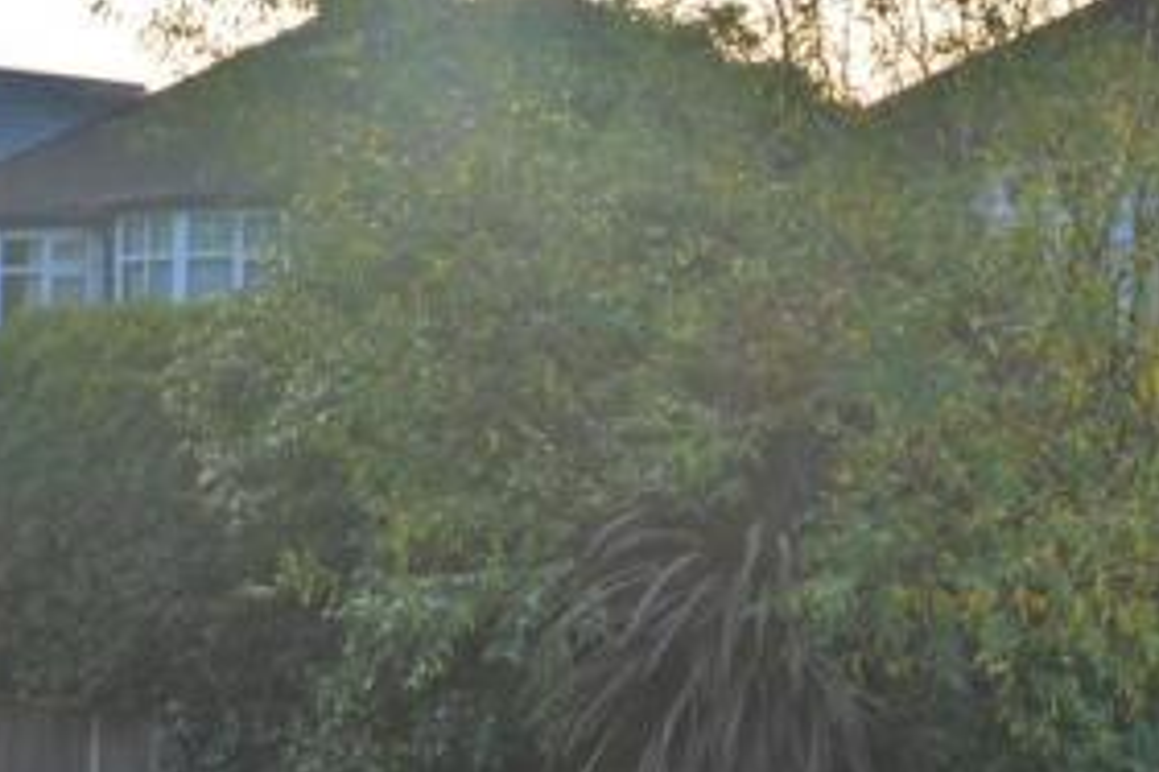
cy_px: 171
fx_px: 2703
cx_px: 1231
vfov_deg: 16.1
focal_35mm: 84
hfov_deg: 23.0
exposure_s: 1/200
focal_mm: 24
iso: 400
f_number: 10
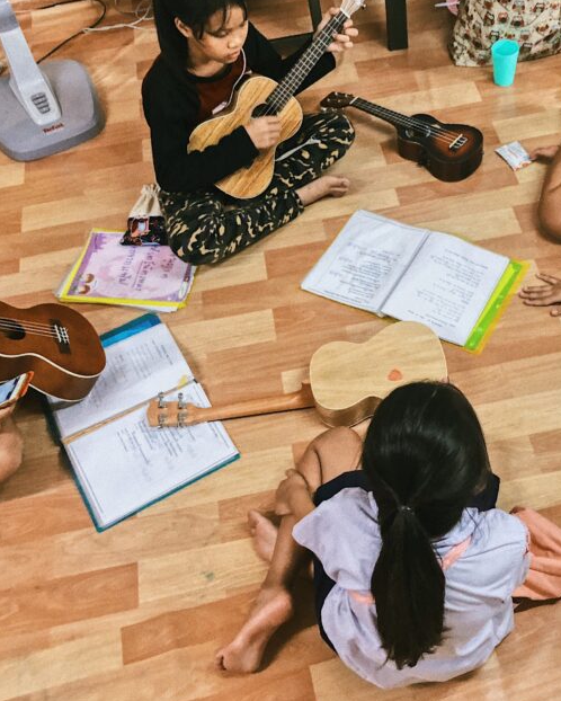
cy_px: 282
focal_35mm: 45
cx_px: 394
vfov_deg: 41.0
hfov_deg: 33.0
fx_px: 933
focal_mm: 4
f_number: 1.8
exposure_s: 1/14
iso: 100
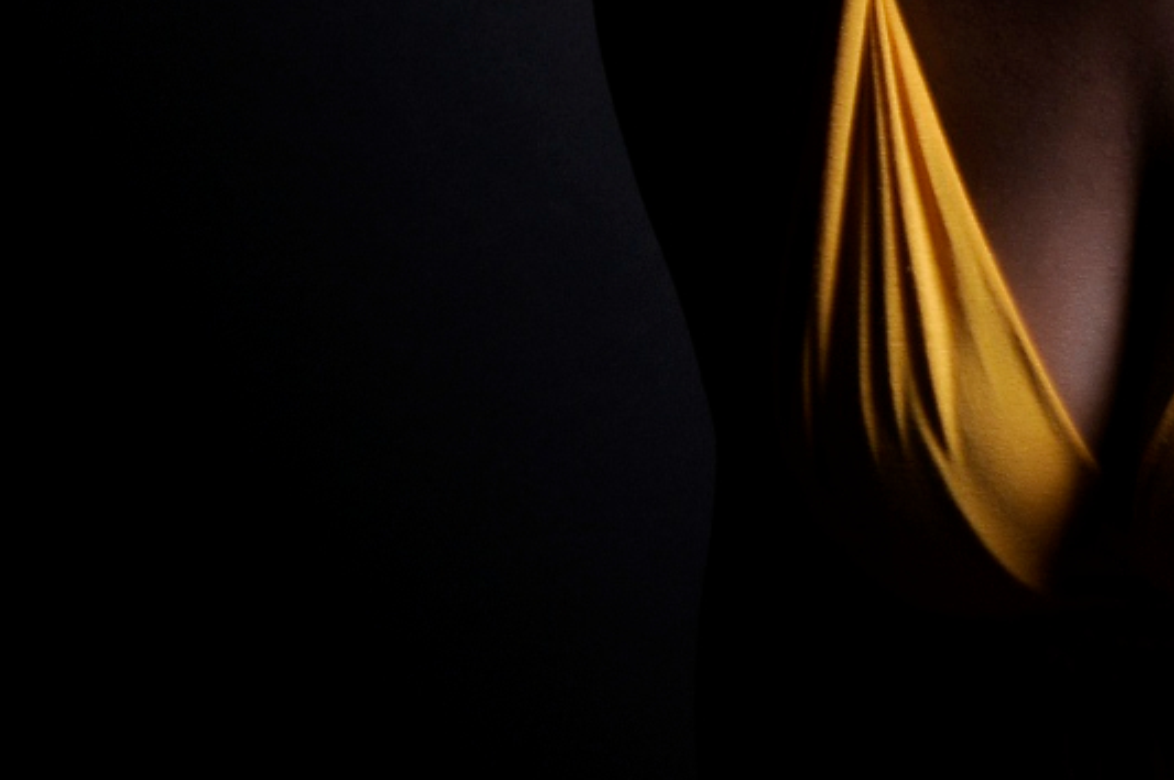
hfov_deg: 9.2
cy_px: 141
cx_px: 707
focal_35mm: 225
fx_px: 7328
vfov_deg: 6.1
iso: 200
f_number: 20
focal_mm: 50
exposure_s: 1/125
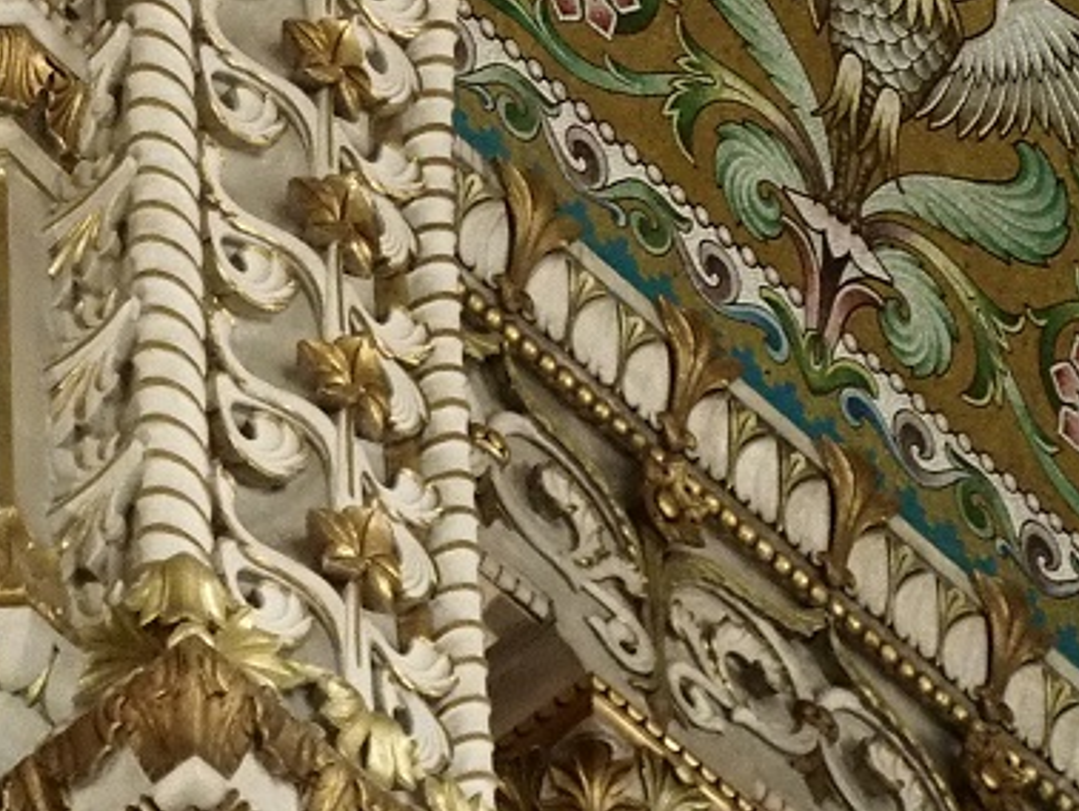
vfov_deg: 4.2
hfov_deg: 5.5
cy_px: -80
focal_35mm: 357
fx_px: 11135
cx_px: -254
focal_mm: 28.8
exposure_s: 1/30
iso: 1600
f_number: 2.8
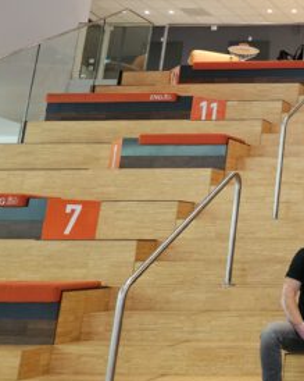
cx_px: 505
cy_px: 33
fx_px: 709
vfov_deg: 28.8
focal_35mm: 63
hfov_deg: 19.6
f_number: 1.7
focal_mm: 6.3
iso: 800
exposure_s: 1/100
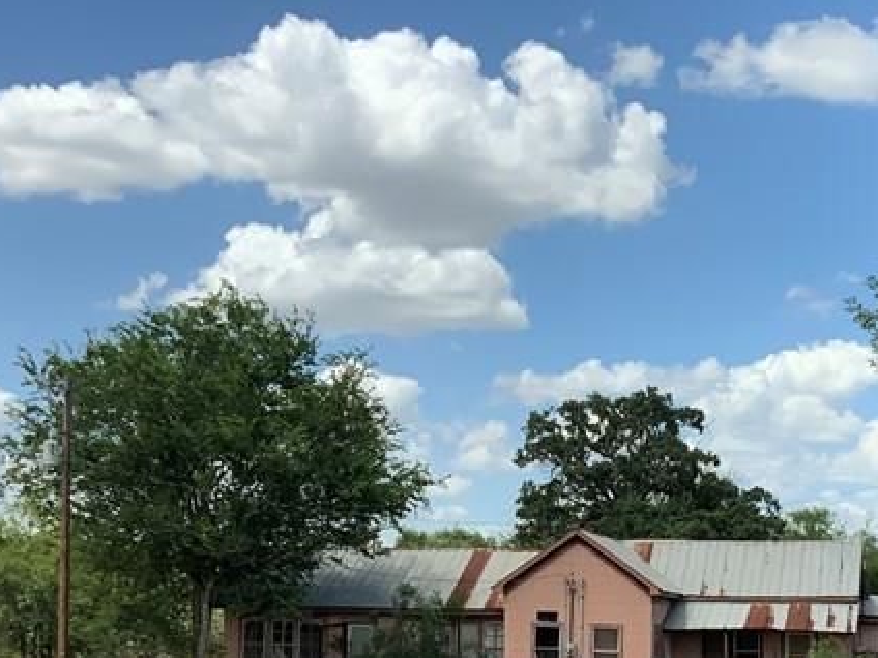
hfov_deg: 27.3
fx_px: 1775
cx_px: 683
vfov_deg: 20.5
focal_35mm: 70
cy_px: 619
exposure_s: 1/1626
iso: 16
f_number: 1.8
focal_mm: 3
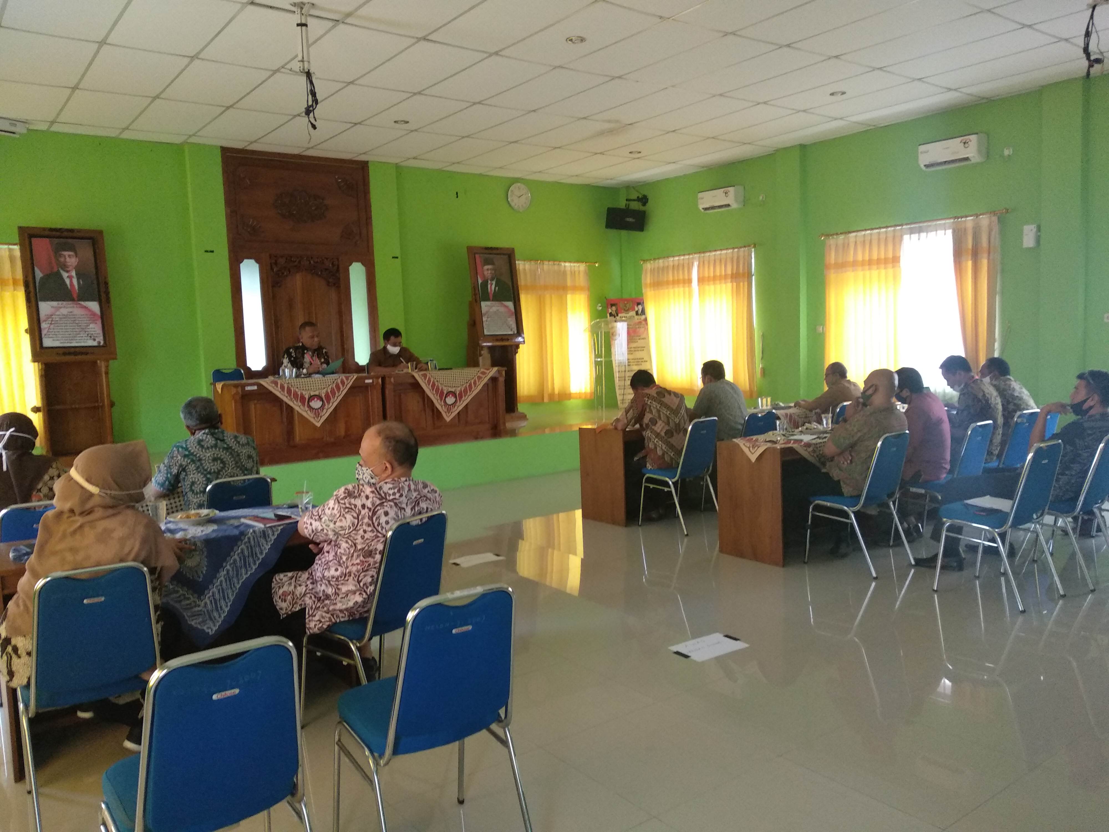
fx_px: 833
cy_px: 416
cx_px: 554
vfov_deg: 53.1
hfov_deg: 67.3
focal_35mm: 26
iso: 640
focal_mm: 3.81
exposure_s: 1/25
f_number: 2.2
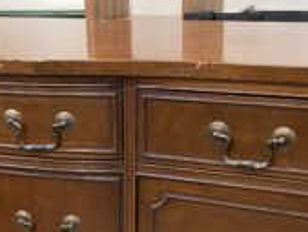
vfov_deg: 17.9
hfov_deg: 25.0
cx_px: 71
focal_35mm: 77
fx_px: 686
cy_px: 304
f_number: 1.8
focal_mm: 4.25
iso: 640
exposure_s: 1/40
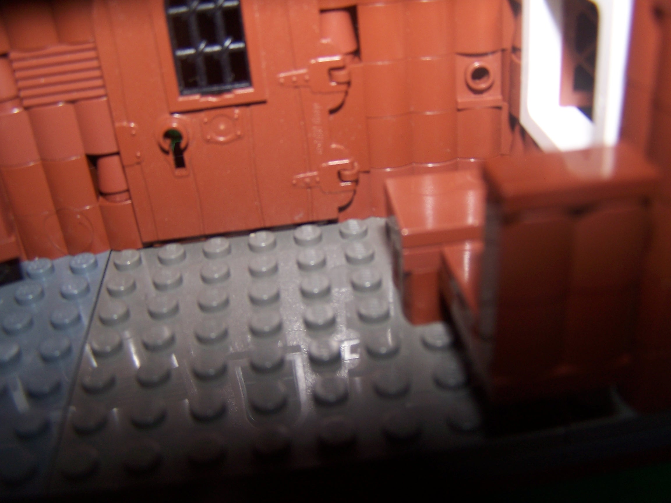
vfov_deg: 37.7
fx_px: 737
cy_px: 252
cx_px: 336
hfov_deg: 49.0
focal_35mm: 38
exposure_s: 1/60
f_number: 2.8
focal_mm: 6.3
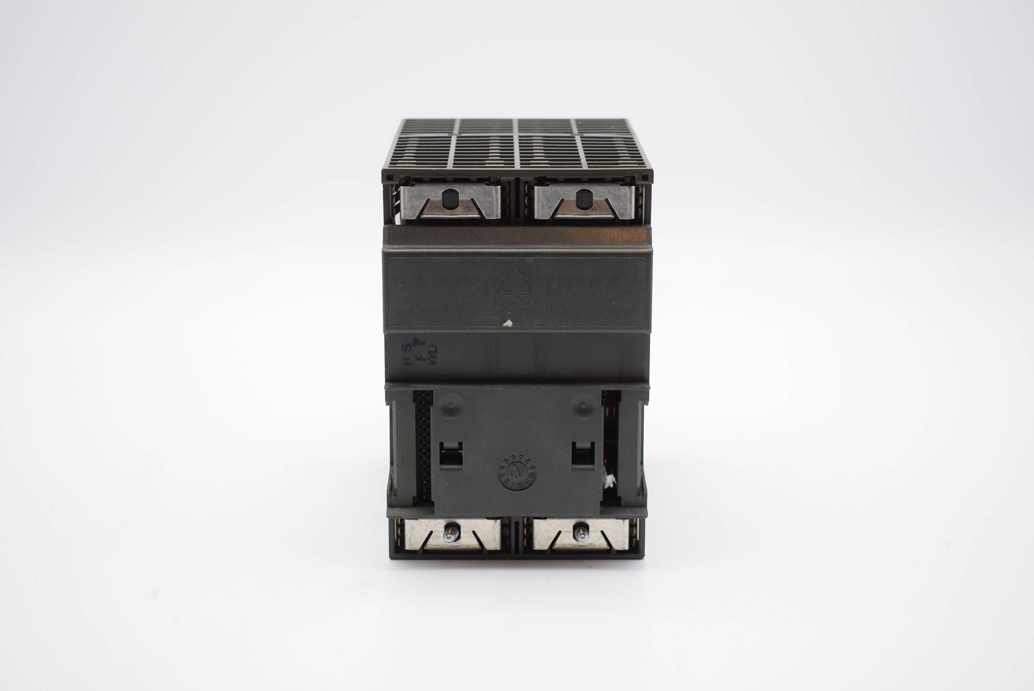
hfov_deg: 31.9
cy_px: 346
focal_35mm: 63
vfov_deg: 21.6
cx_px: 517
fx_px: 1811
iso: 100
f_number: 5
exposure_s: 1/45
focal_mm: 42
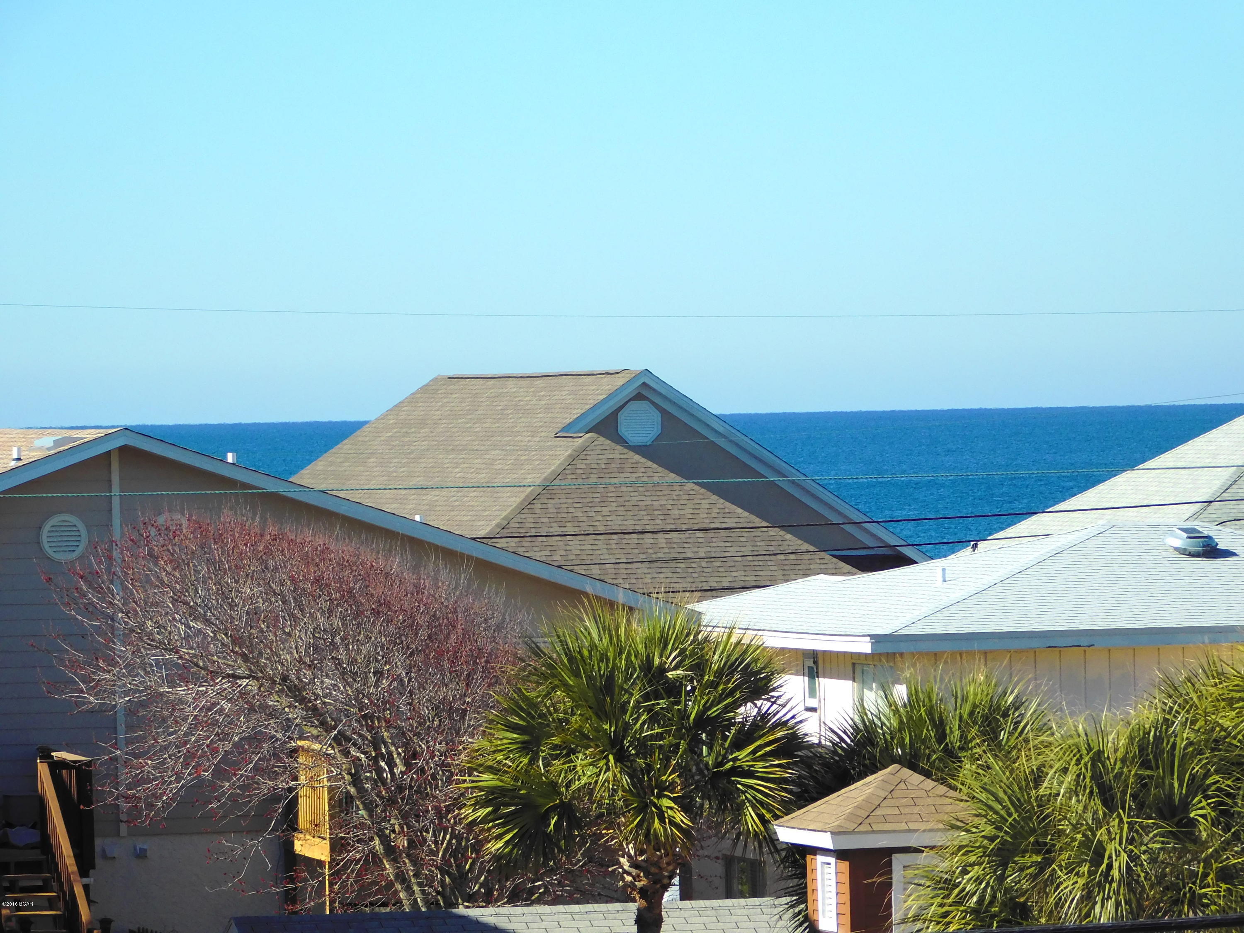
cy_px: 466
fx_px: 8337
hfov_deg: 8.5
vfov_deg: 6.4
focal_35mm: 232
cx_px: 622
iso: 125
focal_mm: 41.3
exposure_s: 1/640
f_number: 5.6
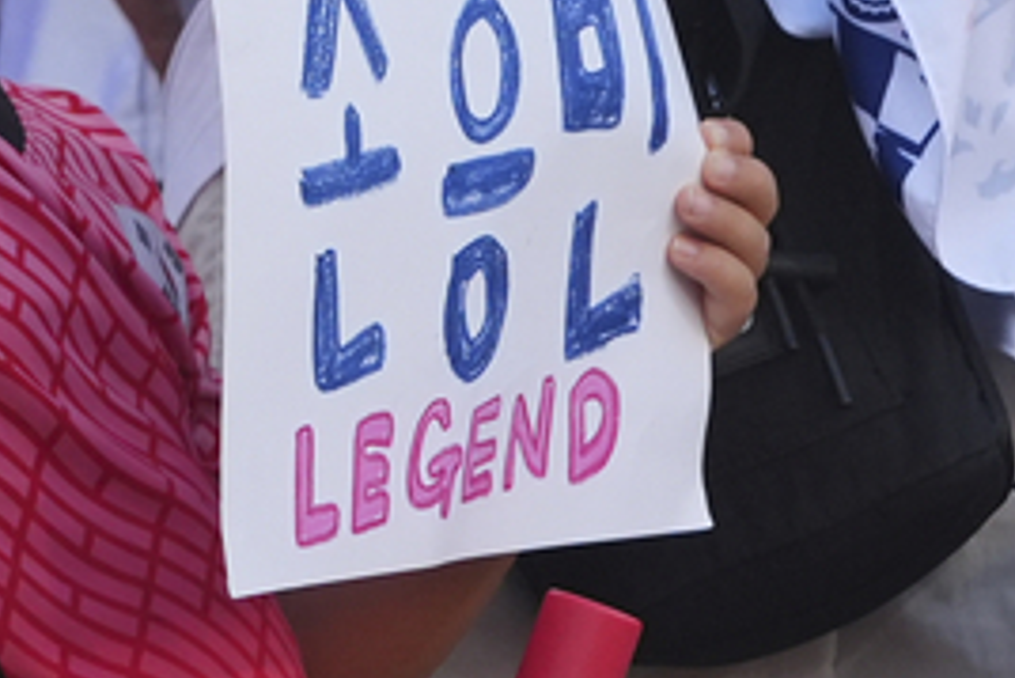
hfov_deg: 3.0
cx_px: -954
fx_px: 19069
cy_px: -936
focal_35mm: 676
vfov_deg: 2.0
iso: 1600
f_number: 5.6
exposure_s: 1/1000
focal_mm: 126
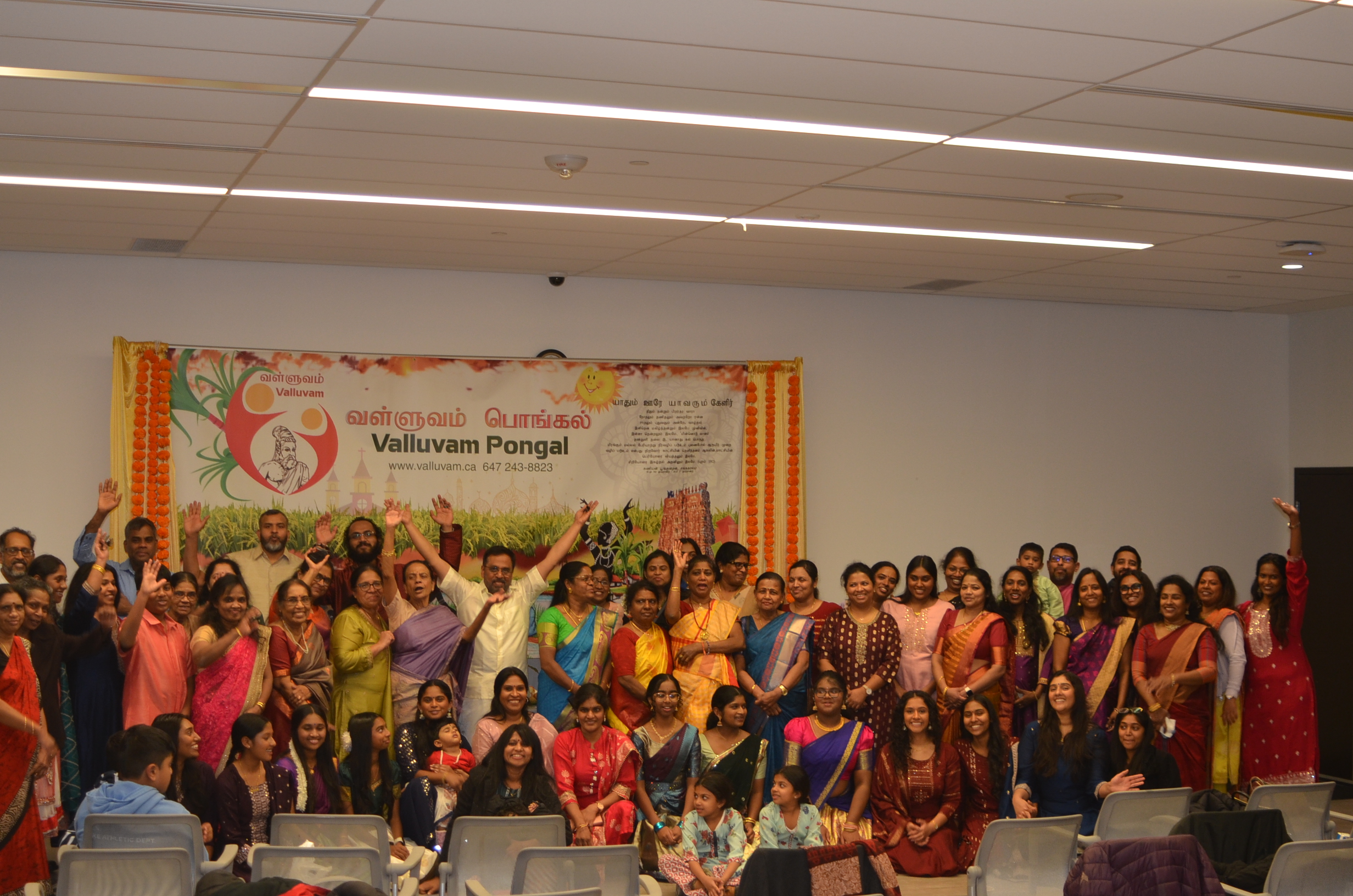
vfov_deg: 25.6
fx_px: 1969
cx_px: 676
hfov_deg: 37.9
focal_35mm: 52
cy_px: 448
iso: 400
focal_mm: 35
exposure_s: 1/60
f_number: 4
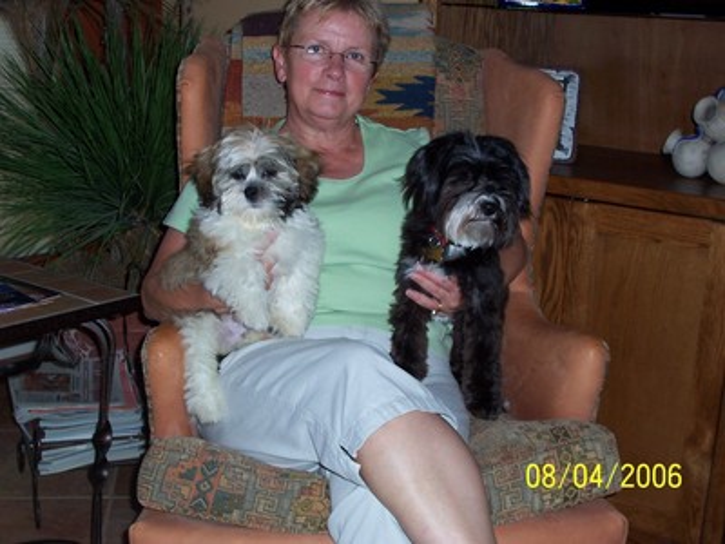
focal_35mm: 53
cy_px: 272
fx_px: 1110
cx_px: 362
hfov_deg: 36.2
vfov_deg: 27.5
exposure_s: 1/60
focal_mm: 8.6
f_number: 3.4
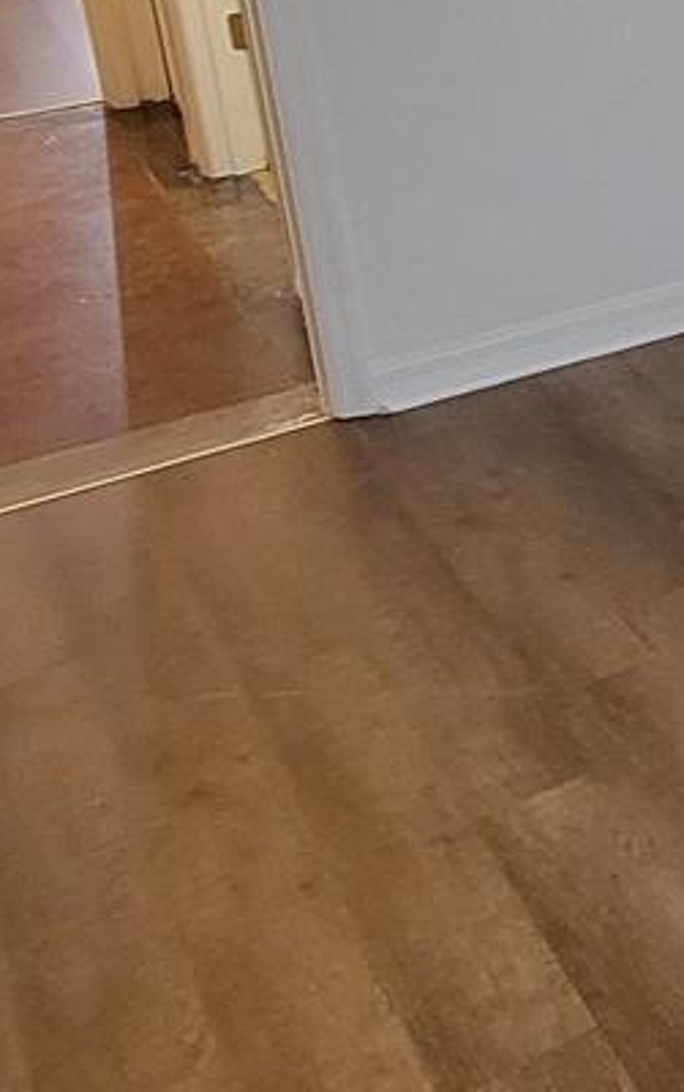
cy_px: 46
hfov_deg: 17.0
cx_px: 1393
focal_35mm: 55
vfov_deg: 34.2
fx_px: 1639
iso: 400
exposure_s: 1/60
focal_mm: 2.2
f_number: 2.2
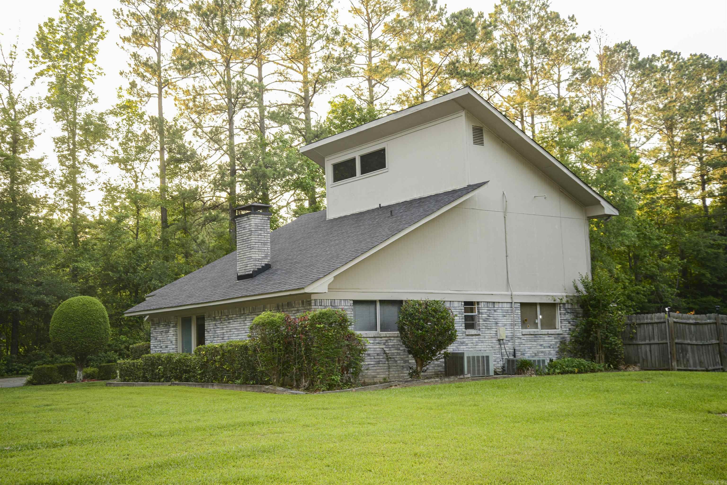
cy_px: 242
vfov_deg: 29.3
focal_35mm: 46
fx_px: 929
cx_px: 364
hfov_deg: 42.7
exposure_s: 1/60
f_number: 5
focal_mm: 46
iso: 250
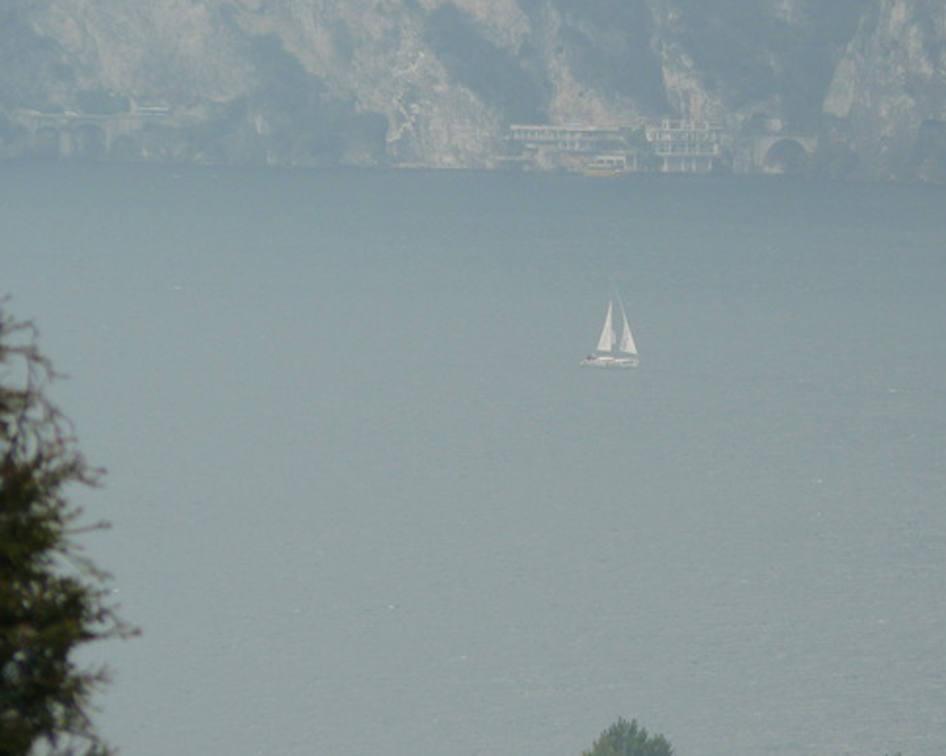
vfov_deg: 2.8
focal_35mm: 558
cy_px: 385
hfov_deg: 3.5
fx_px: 15620
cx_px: 612
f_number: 5
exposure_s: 1/250
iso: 100
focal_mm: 72
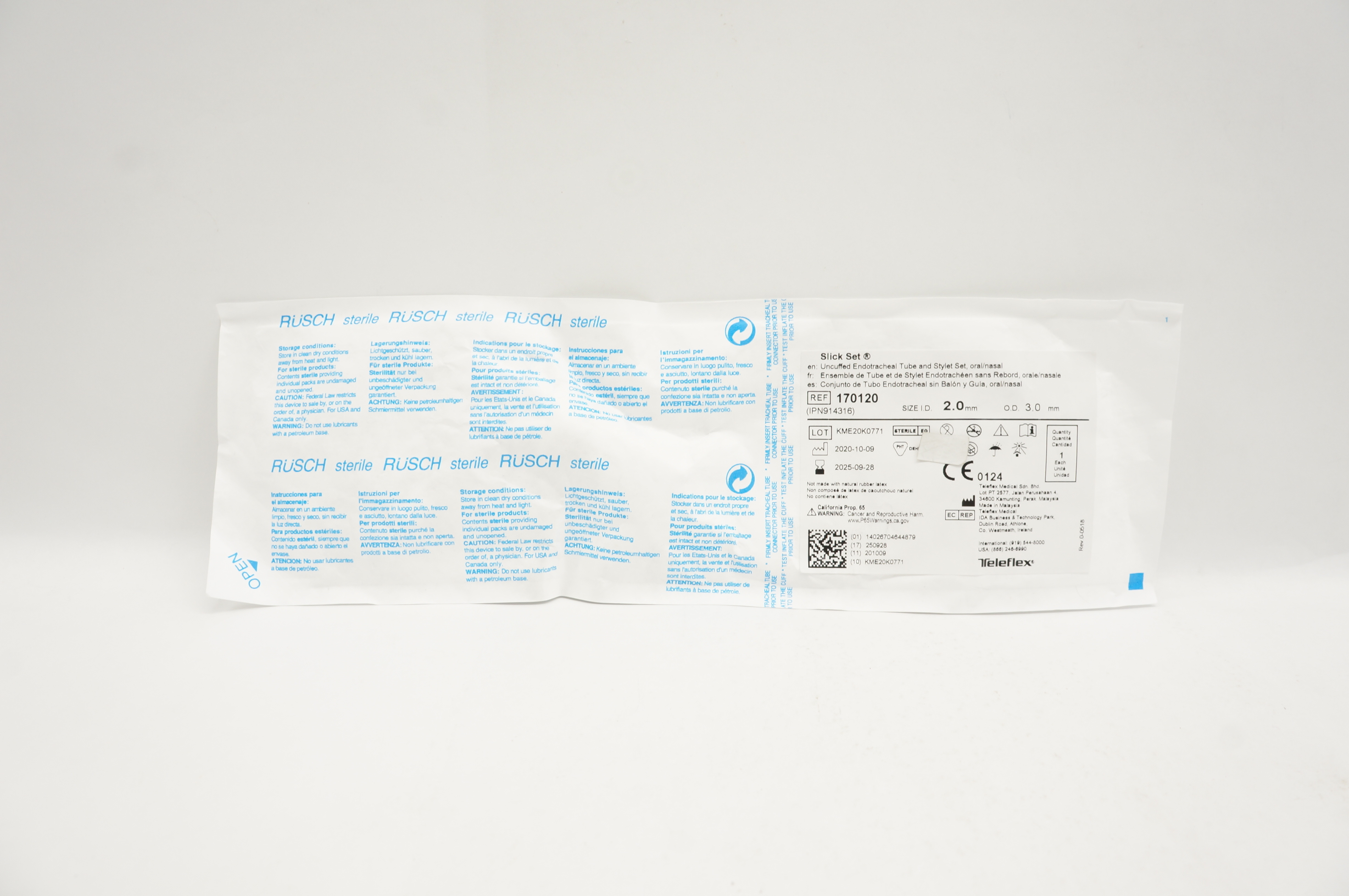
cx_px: 674
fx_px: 1011
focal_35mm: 27
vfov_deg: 47.8
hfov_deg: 67.4
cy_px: 448
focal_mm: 18
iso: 200
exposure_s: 1/20
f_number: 8
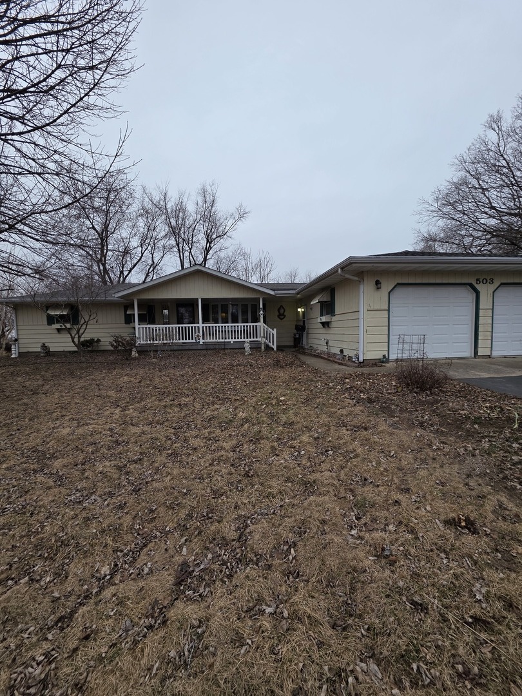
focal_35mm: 13
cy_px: 348
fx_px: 261
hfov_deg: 89.9
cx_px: 261
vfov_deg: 106.2
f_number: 1.9
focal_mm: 2.2
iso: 32
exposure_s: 1/120
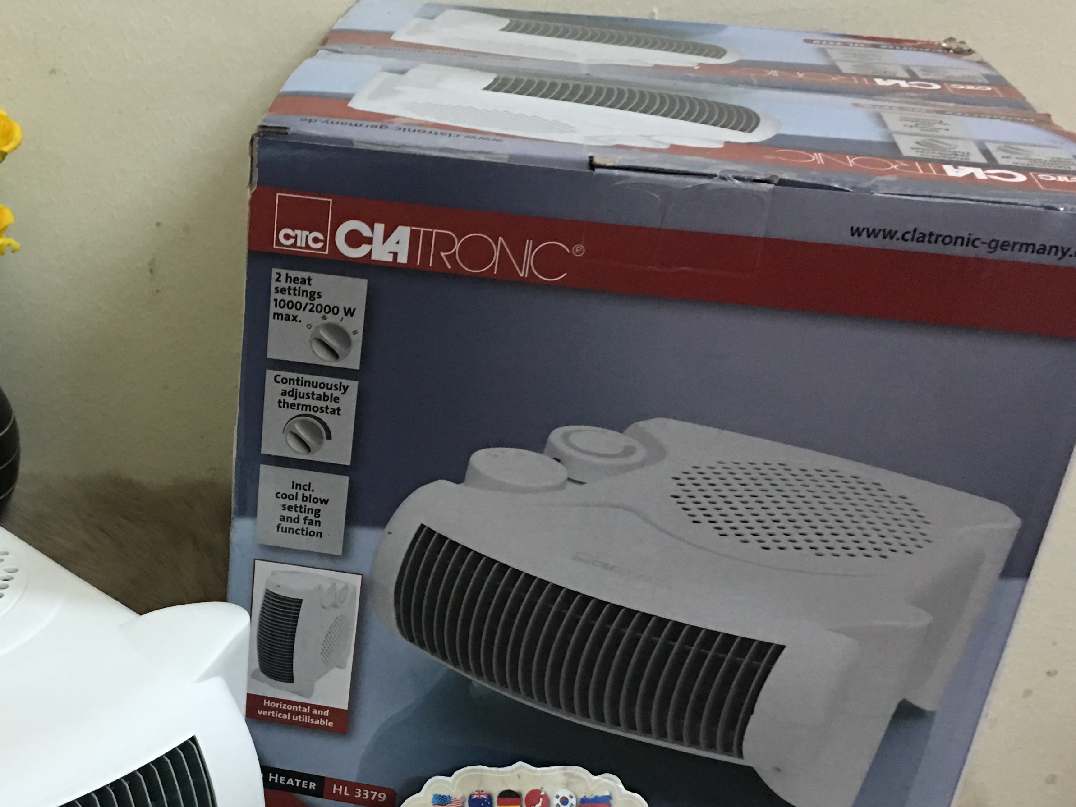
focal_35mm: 49
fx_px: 1523
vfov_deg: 29.3
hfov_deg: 37.7
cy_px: 578
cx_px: 233
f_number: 2.2
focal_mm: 4.15
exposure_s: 1/10
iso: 80
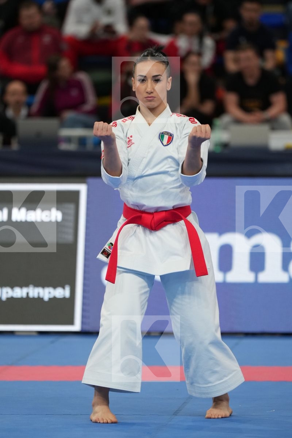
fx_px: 3650
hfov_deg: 4.6
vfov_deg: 6.9
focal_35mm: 300
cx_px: 146
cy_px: 219
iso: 1000
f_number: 2.8
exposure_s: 1/500
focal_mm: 200
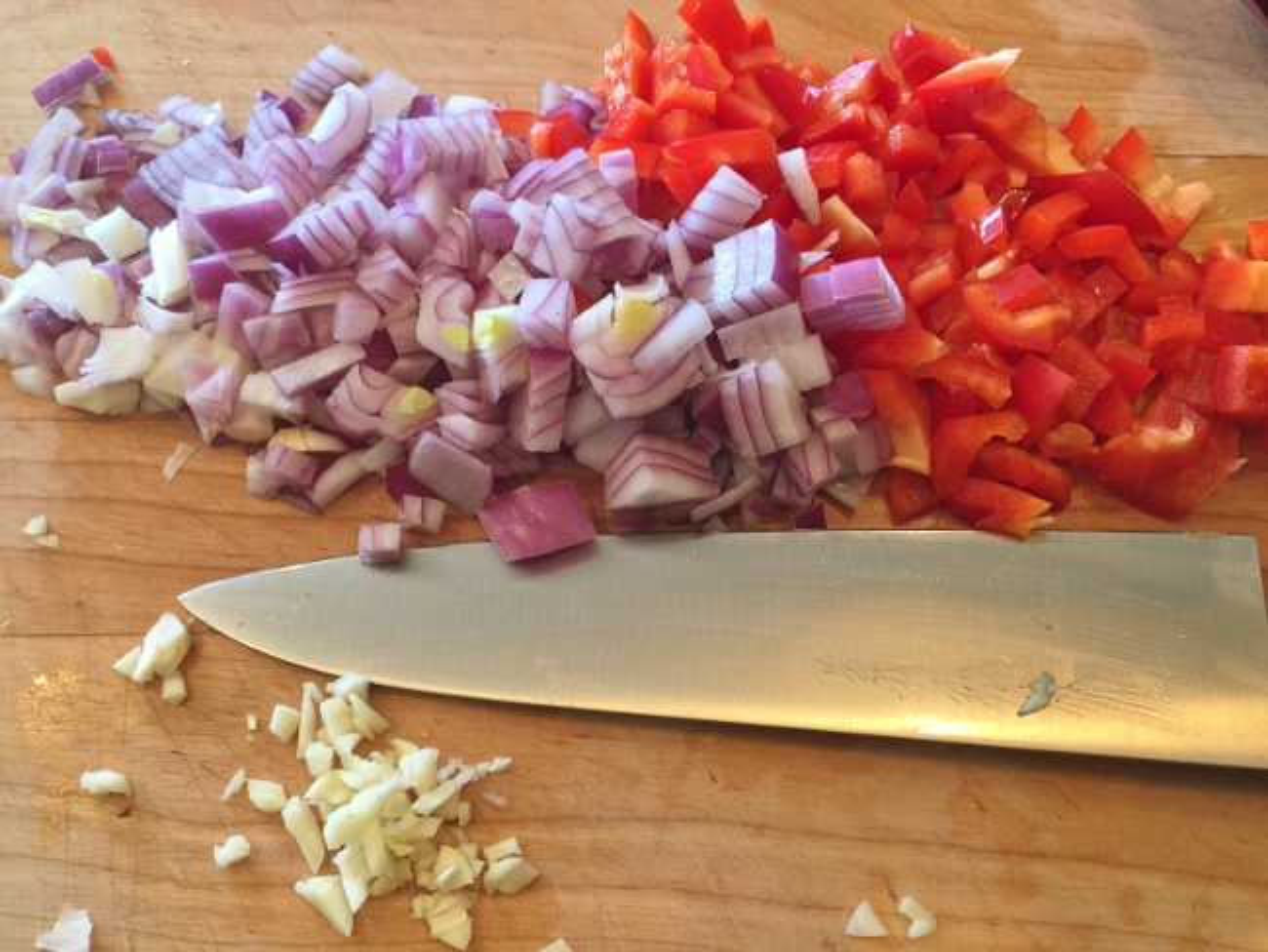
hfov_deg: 61.6
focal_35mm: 29
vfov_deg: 48.3
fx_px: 1063
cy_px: 476
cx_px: 634
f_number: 2.2
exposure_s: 1/30
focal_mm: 4.15
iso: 50
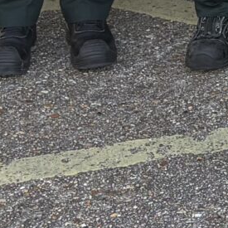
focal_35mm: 214
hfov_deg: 7.6
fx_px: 1595
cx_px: 569
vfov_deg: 7.3
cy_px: -426
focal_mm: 5.96
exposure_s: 1/1239
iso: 64
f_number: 1.6
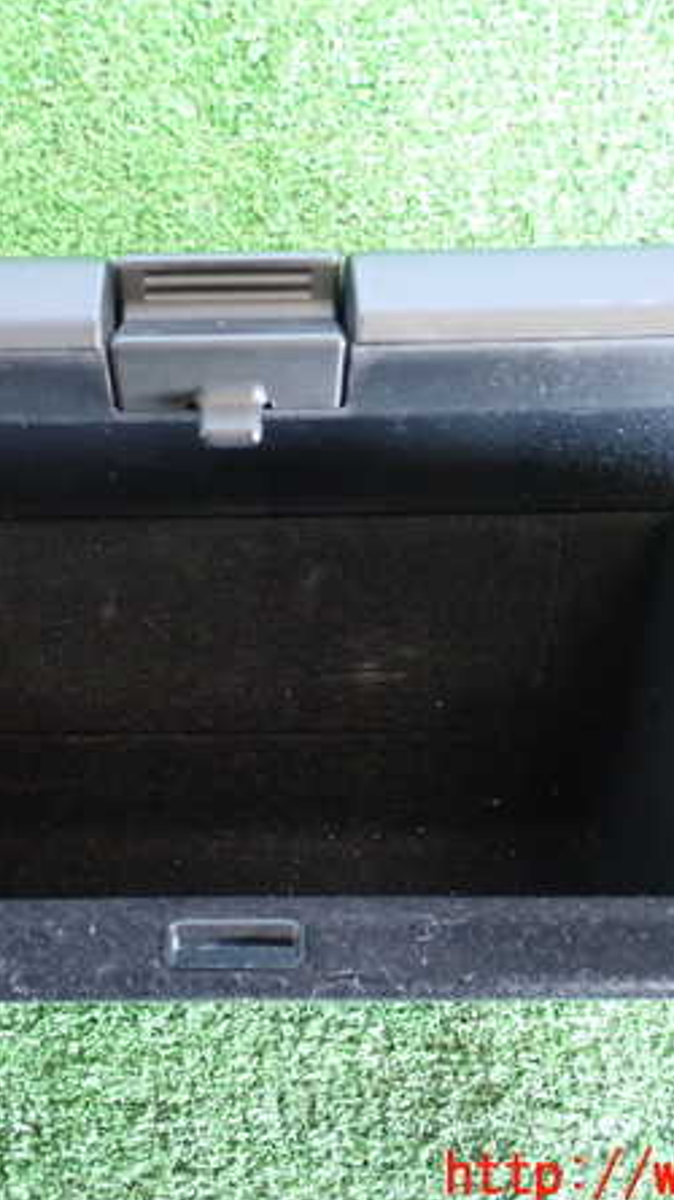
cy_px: 604
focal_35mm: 47
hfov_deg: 25.3
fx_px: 1495
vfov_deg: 43.7
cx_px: 245
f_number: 2.4
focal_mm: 5.79
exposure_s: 1/25
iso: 800
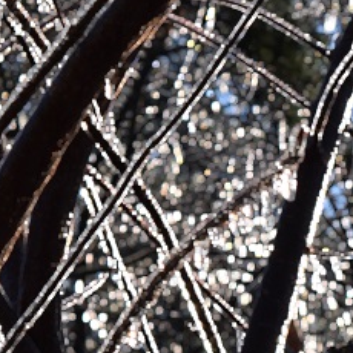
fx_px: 4492
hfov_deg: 4.4
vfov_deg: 4.5
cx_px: 904
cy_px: 566
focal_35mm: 389
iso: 200
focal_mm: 55
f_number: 10
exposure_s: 1/400
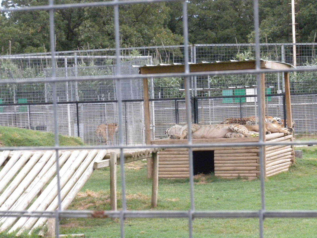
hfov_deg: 16.6
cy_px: 119
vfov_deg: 12.5
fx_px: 1090
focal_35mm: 119
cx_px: 158
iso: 400
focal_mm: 21
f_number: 5.1
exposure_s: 1/543
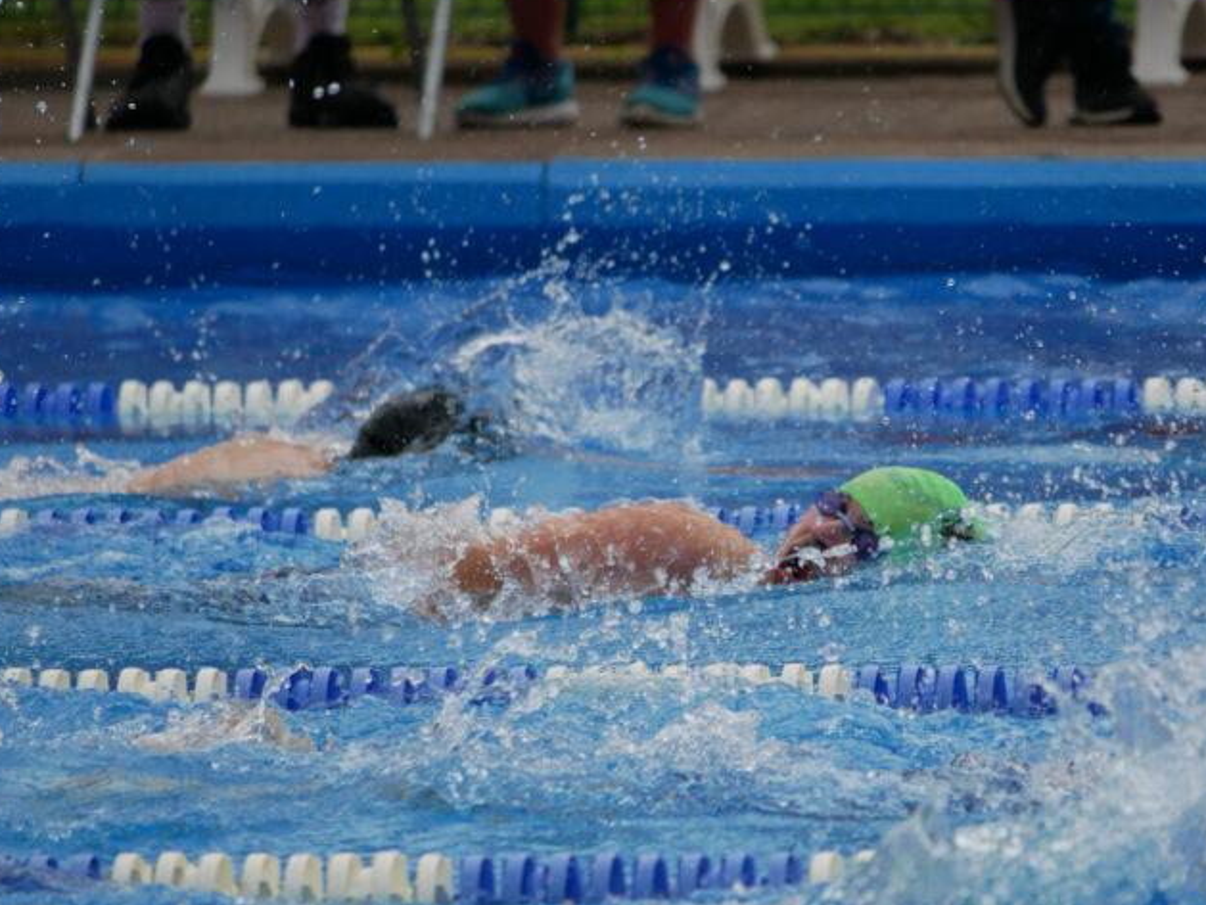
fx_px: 20942
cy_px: 463
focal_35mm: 601
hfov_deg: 3.3
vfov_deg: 2.5
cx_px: 677
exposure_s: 1/640
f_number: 5.3
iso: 250
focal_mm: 246
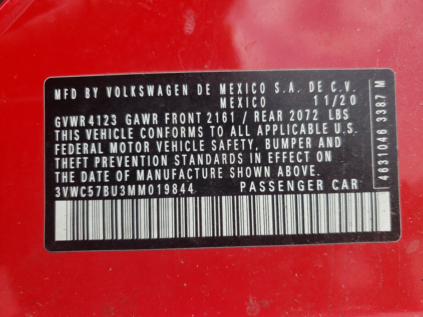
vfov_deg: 53.1
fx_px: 318
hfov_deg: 67.3
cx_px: 212
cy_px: 158
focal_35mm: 26
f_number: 1.5
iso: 50
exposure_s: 1/1250
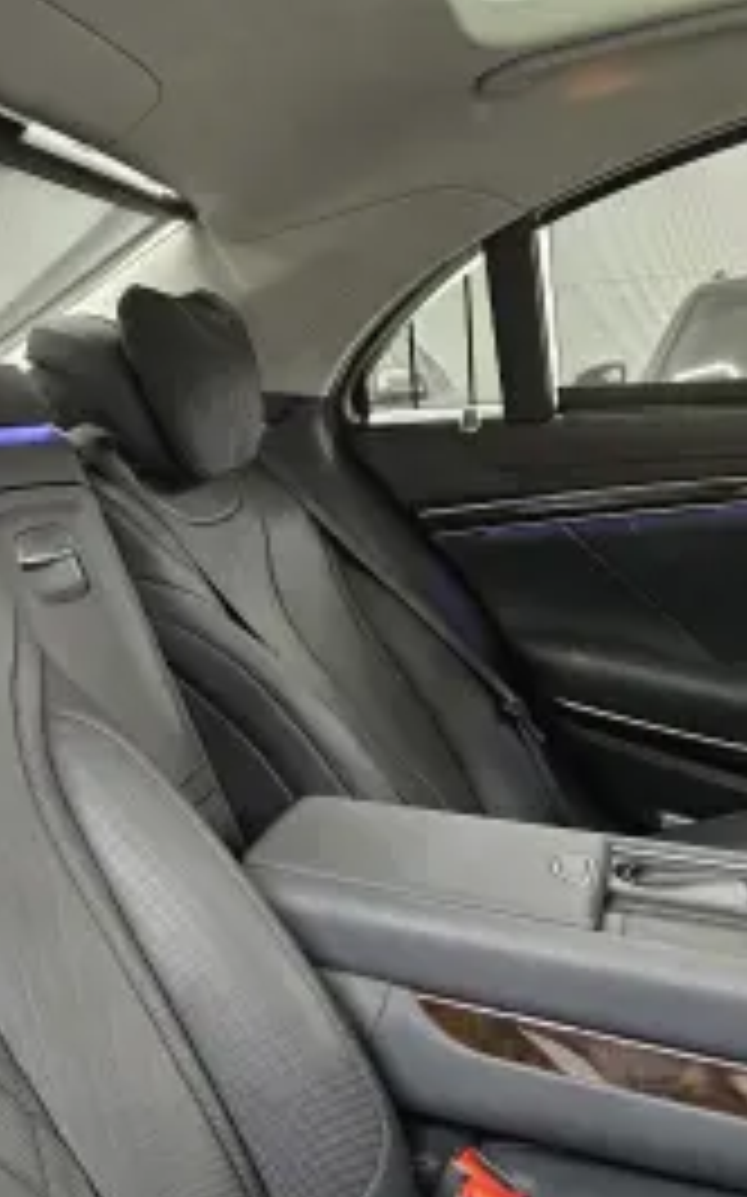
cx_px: 32
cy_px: 603
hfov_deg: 35.3
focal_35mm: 33
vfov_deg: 58.2
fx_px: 1076
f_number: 1.7
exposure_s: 1/25
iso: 800
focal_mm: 6.3
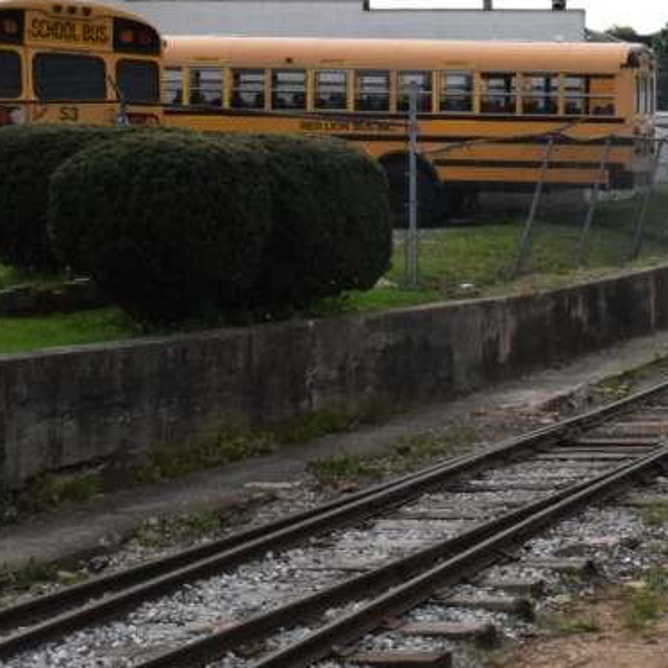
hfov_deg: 17.4
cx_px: 847
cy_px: 194
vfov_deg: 18.4
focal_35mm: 94
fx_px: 2056
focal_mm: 27
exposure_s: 1/1000
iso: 3200
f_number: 16
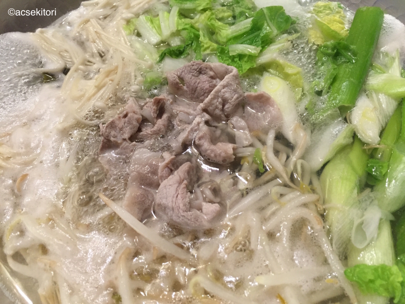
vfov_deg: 48.2
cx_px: 202
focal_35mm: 29
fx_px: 339
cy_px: 152
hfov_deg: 61.7
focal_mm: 4.15
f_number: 2.2
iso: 160
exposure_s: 1/30
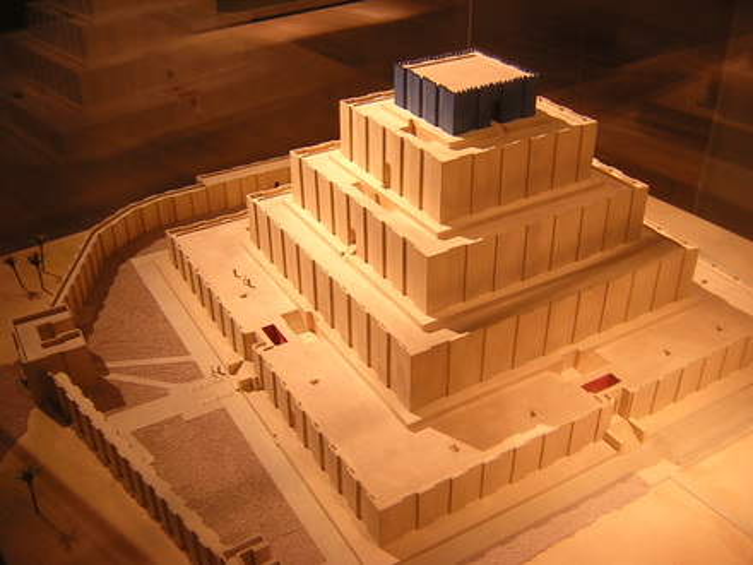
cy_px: 282
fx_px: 783
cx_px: 376
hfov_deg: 51.4
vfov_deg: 39.7
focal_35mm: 36
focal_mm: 4.7
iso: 100
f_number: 2.6
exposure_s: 1/9.2
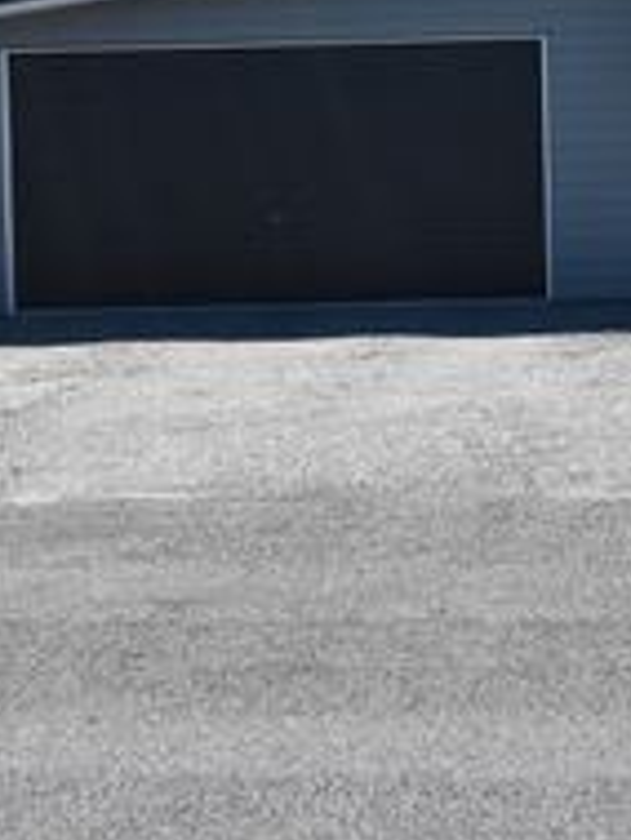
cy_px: 238
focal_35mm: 86
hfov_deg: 17.0
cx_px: 507
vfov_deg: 22.6
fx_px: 2088
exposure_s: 1/400
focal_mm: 24
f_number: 10
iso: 200
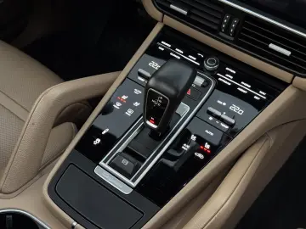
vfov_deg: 30.3
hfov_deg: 39.7
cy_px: 114
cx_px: 153
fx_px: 424
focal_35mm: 48
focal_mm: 6.76
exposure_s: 1/82
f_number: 1.78
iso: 100
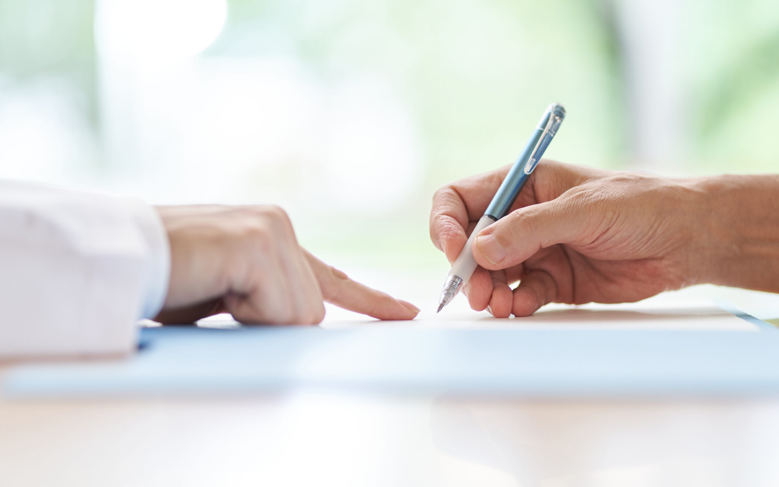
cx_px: 390
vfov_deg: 15.0
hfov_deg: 23.8
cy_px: 230
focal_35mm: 87
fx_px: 1847
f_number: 2
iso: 200
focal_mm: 85
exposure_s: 1/100
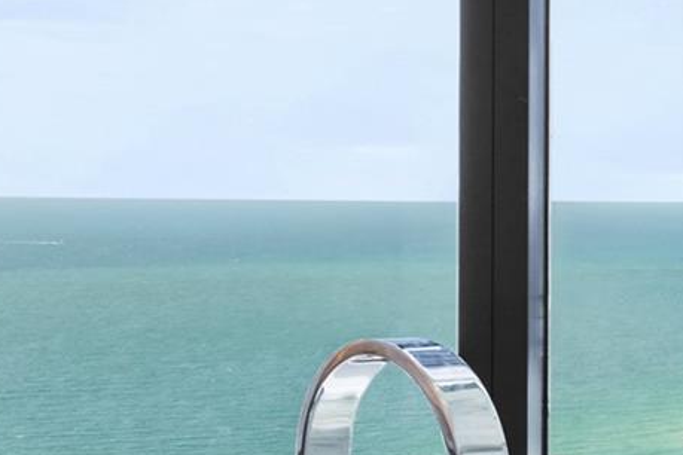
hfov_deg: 14.9
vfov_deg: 11.2
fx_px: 2314
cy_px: 146
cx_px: -497
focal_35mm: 122
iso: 250
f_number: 14
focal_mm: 35
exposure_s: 1/13
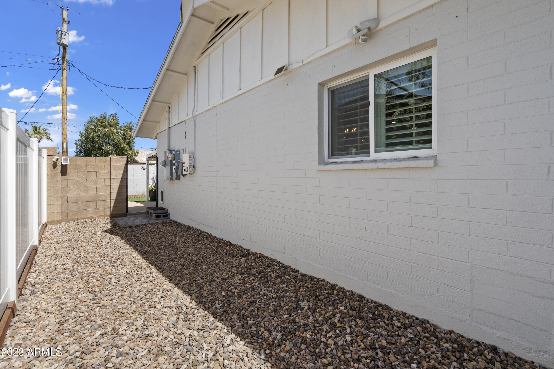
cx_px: 277
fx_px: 246
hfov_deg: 96.7
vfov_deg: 73.7
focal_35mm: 16
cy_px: 184
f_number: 10
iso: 640
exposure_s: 1/100
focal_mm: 16
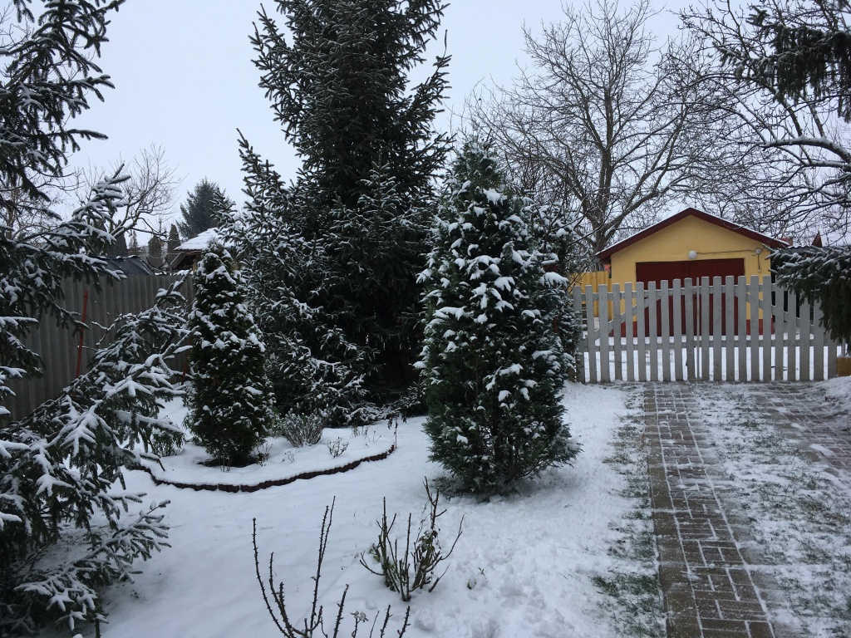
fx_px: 713
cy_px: 319
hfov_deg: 61.7
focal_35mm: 29
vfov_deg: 48.2
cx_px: 426
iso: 25
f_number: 2.2
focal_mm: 4.15
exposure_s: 1/874
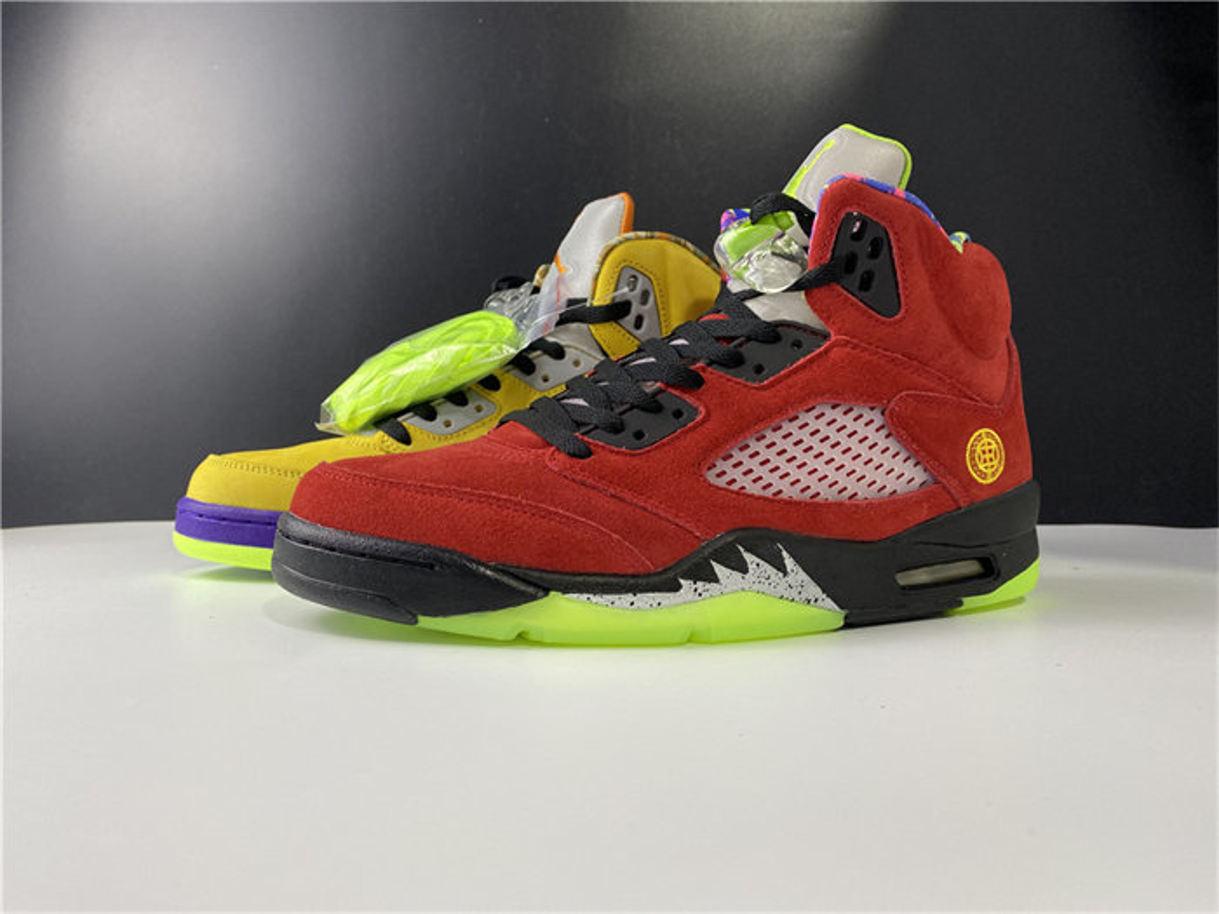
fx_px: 916
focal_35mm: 26
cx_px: 610
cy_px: 457
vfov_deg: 53.1
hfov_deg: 67.3
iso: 125
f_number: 1.8
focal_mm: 4.25
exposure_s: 1/68
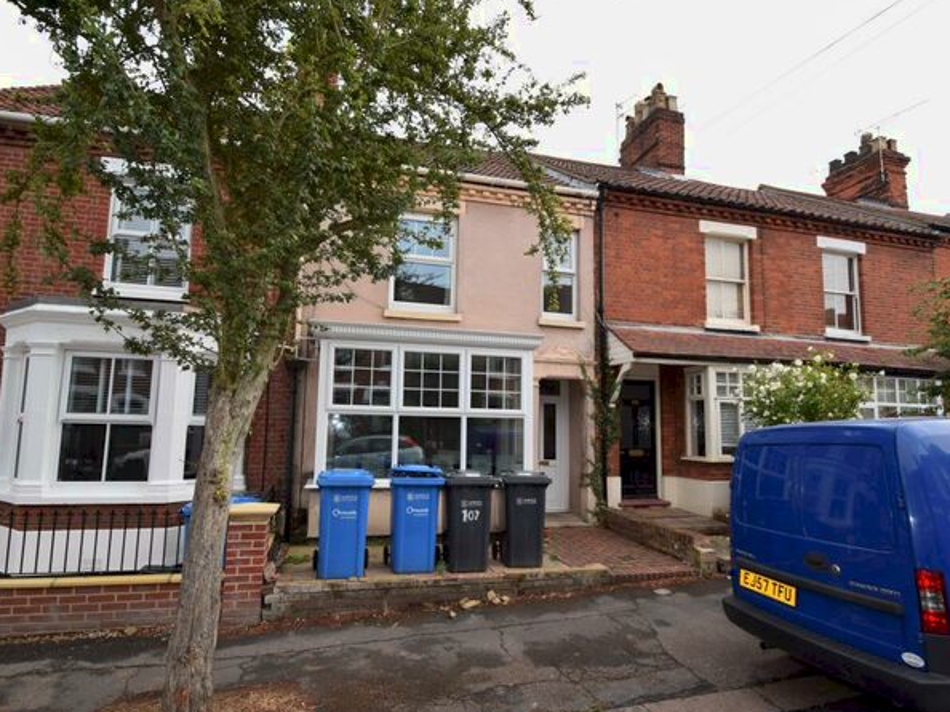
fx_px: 466
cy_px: 364
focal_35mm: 17
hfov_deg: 91.0
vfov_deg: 74.7
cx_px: 467
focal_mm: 10
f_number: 5
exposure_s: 1/200
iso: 100
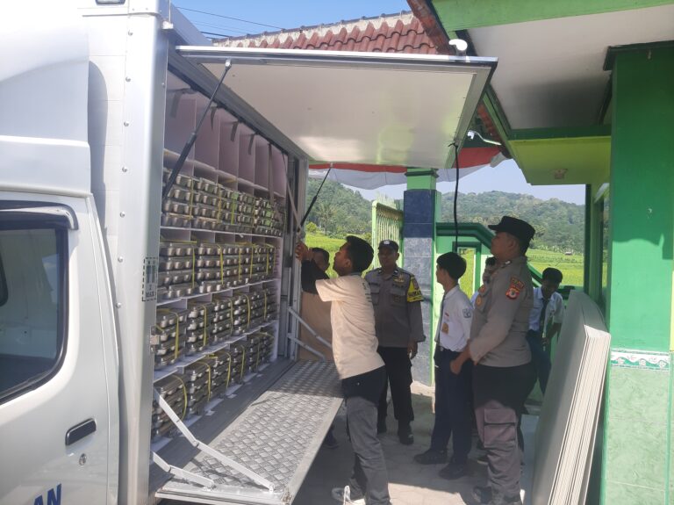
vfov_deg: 51.3
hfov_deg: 65.4
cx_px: 337
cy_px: 252
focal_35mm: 27
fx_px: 525
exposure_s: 1/809
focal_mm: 3.93
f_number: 1.7
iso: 40
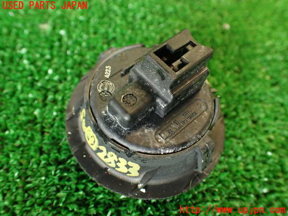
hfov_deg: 56.8
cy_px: 108
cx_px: 144
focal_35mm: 32
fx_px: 266
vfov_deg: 44.2
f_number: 2.4
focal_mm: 5.79
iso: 320
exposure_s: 1/30
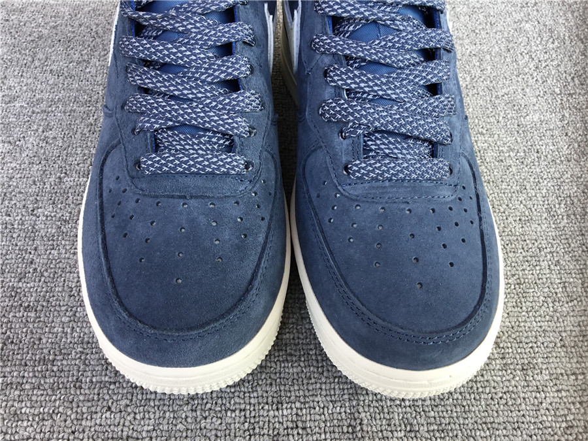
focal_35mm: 31
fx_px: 527
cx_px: 294
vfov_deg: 45.4
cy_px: 220
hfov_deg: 58.4
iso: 25
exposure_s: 1/100
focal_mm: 3.3
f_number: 2.4
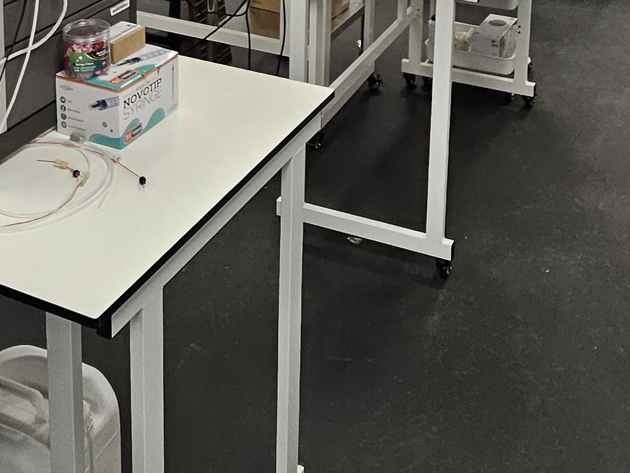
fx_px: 892
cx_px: 368
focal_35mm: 49
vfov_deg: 24.5
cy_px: -193
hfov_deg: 38.8
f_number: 2.2
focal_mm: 1.7
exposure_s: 1/50
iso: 80
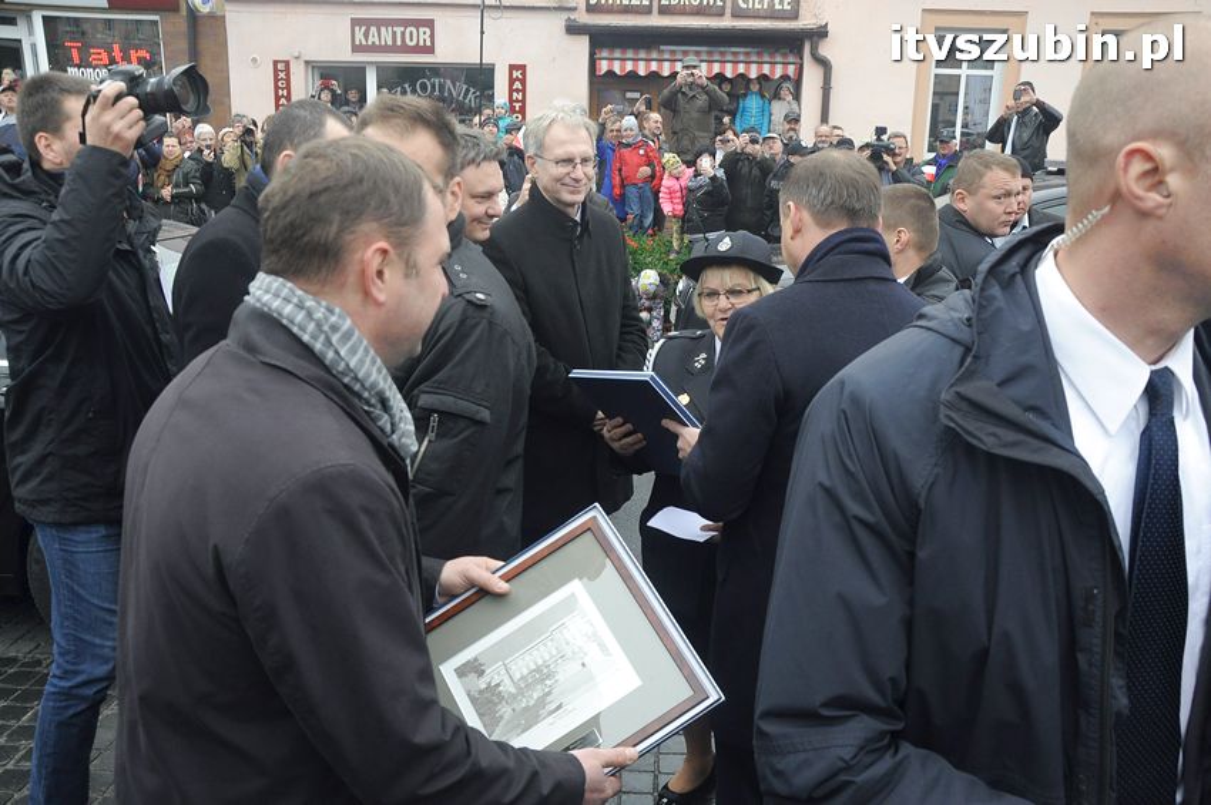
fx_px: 1059
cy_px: 402
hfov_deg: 59.5
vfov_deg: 41.6
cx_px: 606
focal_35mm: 32
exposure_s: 1/200
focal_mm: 21
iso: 800
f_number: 7.1
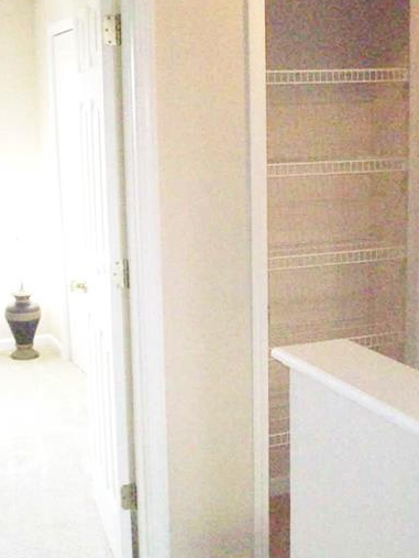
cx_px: 201
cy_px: 285
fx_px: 903
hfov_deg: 26.1
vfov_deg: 34.3
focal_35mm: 56
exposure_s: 1/128
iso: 800
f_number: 2.8
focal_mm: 6.2
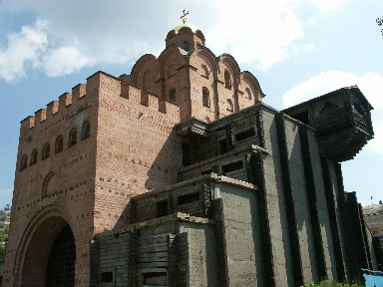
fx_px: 432
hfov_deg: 47.9
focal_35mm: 39
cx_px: 192
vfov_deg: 36.8
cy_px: 144
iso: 100
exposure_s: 1/400
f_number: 8
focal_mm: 10.07
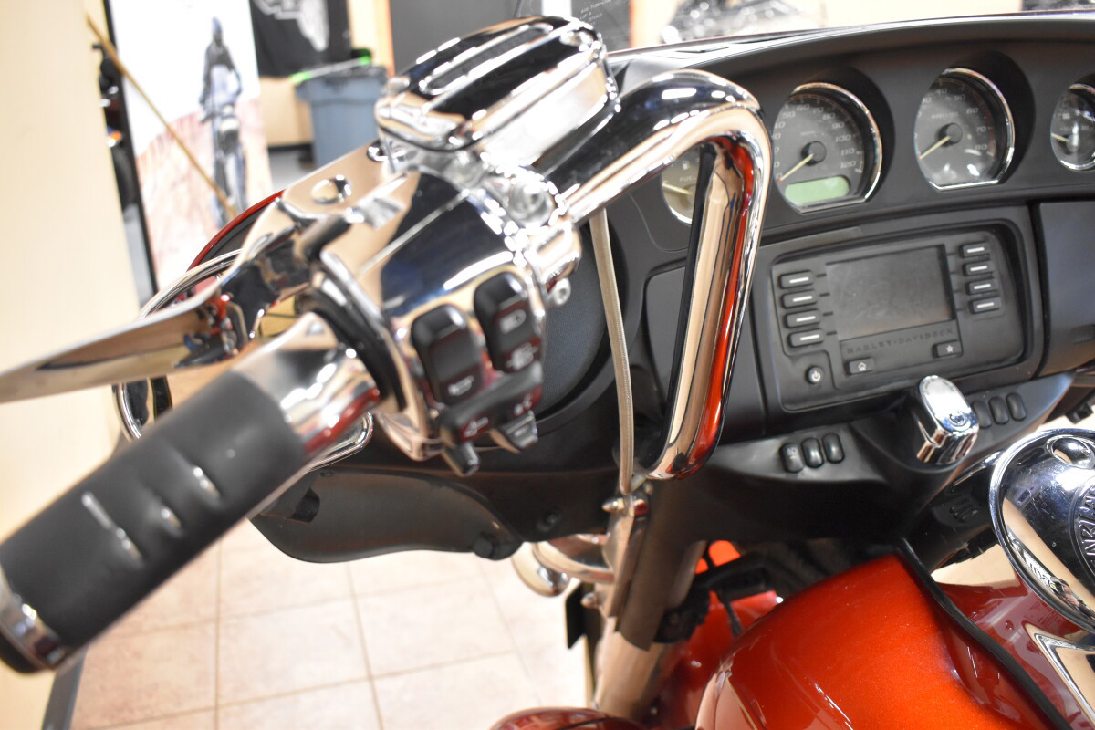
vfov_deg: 40.0
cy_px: 365
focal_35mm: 33
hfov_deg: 57.2
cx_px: 548
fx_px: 1004
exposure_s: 1/60
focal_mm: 22
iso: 3200
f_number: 3.8
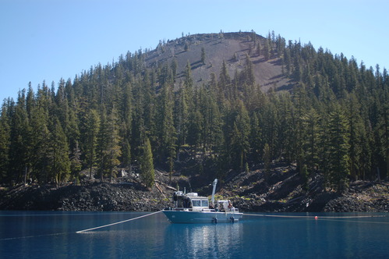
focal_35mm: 48
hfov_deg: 41.1
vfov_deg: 28.0
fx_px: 518
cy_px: 130
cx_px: 194
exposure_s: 1/500
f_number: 4.5
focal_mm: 32
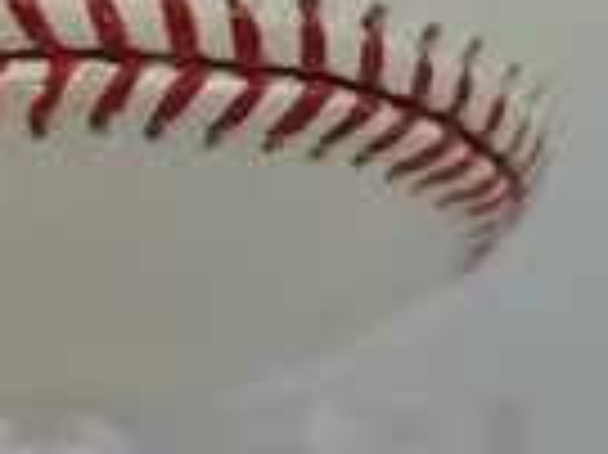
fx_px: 5352
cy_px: 7
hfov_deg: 6.5
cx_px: 50
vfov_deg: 4.9
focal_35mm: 305
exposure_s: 1/80
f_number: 4.5
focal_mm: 40
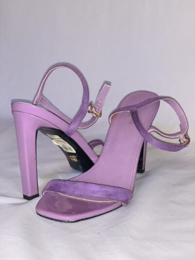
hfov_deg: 28.0
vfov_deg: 36.8
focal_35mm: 52
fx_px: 390
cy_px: 130
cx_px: 98
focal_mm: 6
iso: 80
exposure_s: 1/60
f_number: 2.4
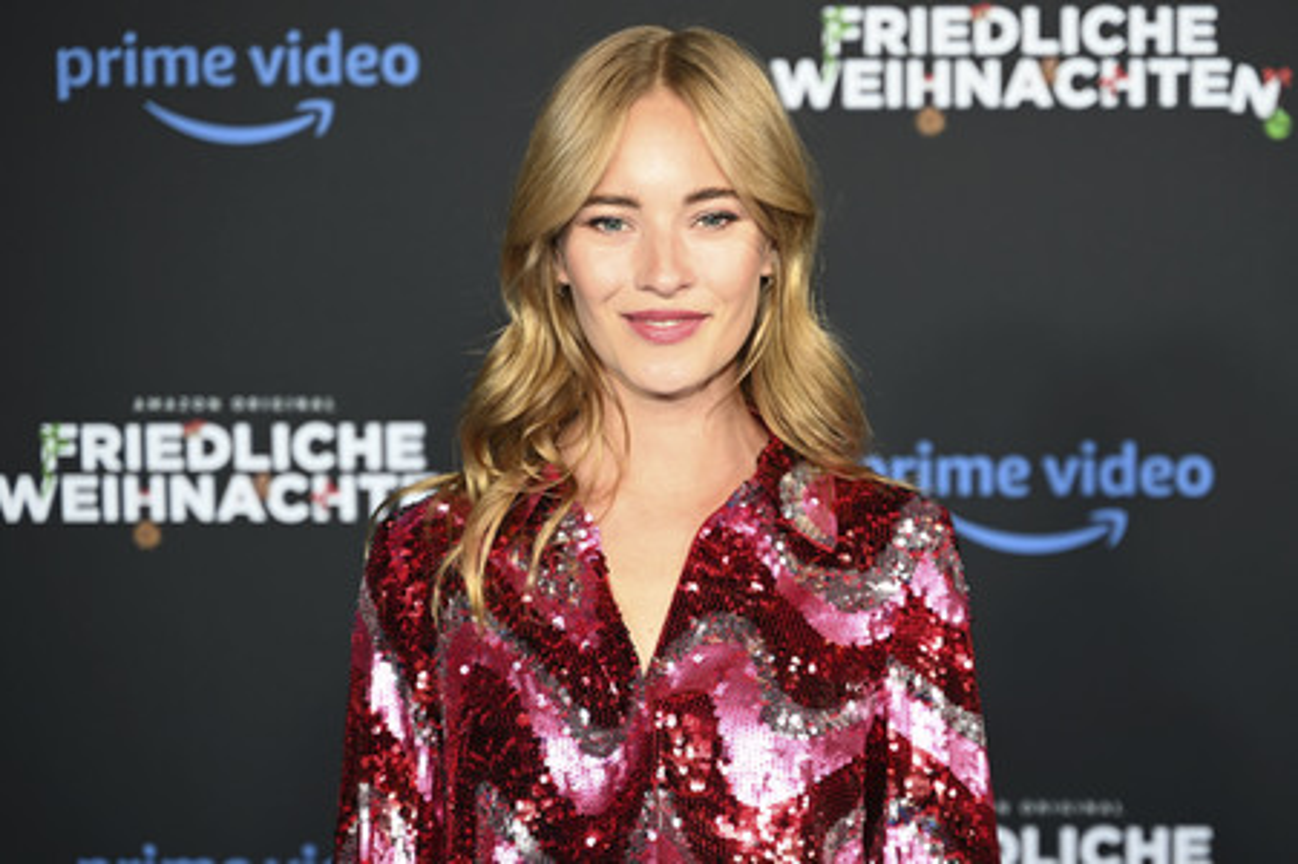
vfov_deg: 18.2
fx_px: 2702
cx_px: 649
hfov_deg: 27.0
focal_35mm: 75
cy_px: 432
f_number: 2.8
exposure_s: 1/125
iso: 400
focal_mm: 75
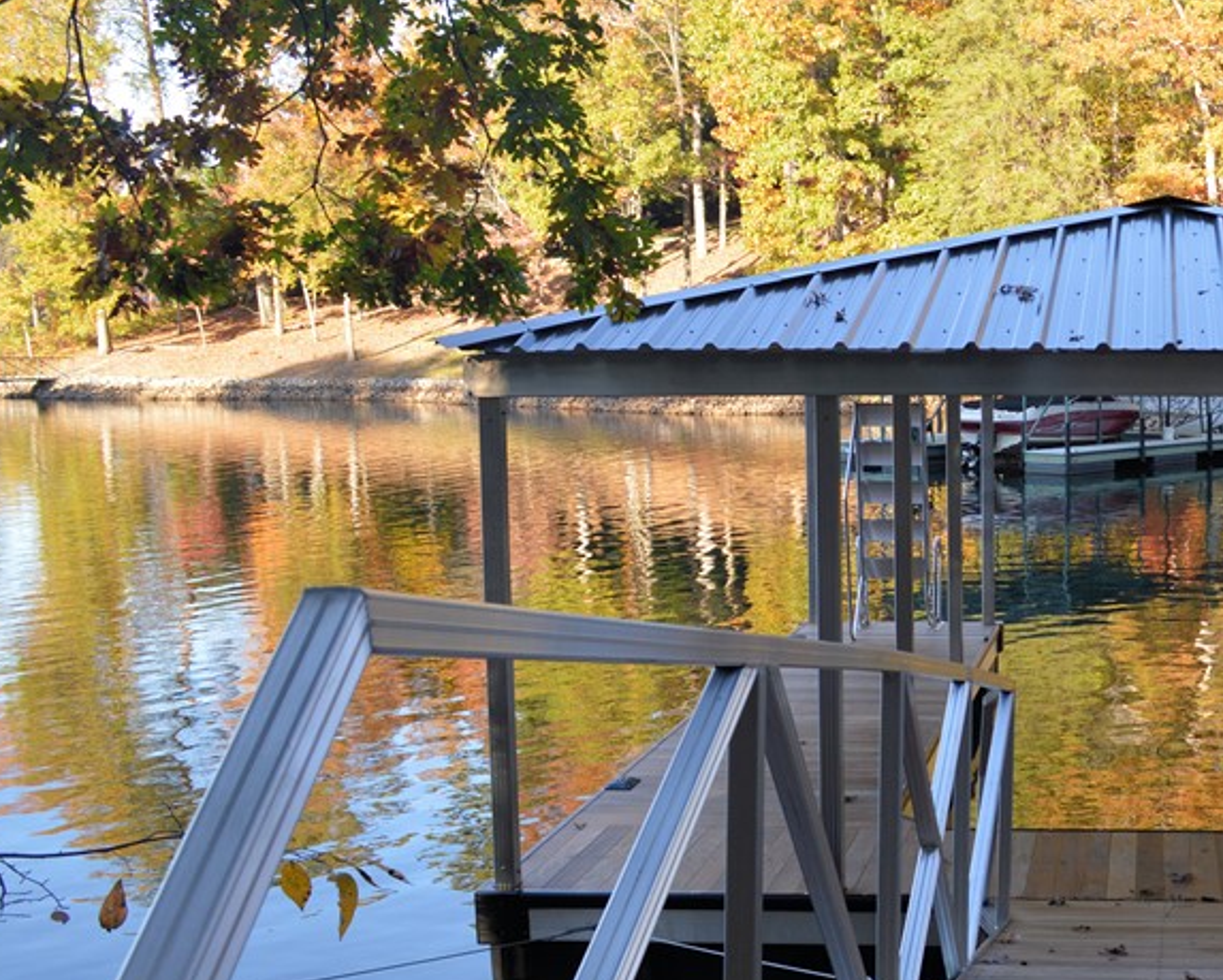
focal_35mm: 48
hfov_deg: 36.4
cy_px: 517
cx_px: 1094
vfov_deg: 31.5
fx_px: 1738
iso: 250
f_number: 5.6
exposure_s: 1/125
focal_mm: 18
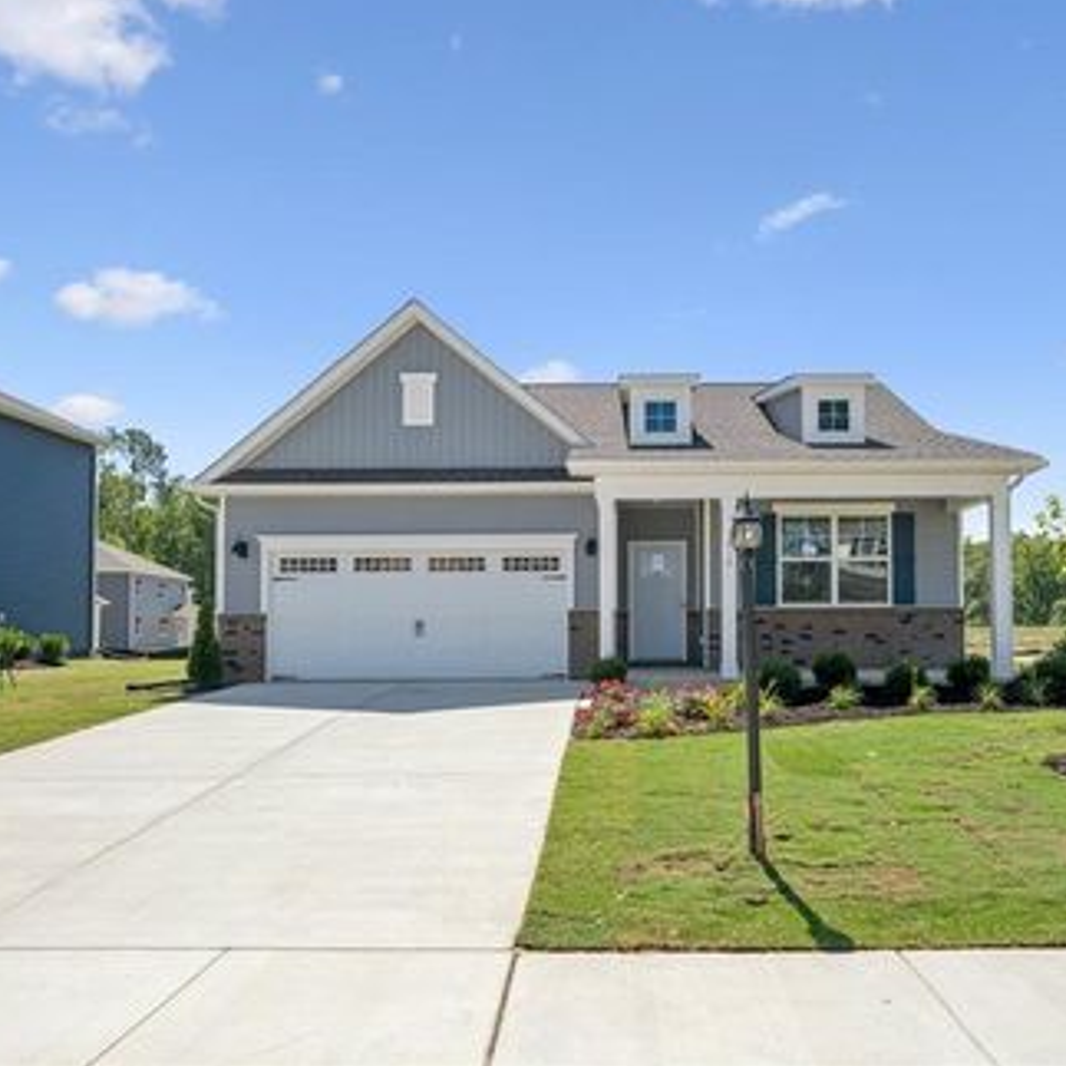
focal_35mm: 25
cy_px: 520
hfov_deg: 62.4
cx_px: 634
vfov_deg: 62.9
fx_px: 871
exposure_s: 1/200
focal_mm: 19
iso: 100
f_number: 8
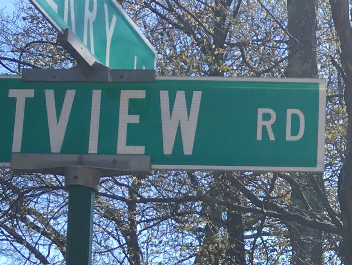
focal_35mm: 125
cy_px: 432
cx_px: 662
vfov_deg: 11.3
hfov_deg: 13.8
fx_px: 1272
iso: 25
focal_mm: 4.15
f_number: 2.2
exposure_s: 1/674
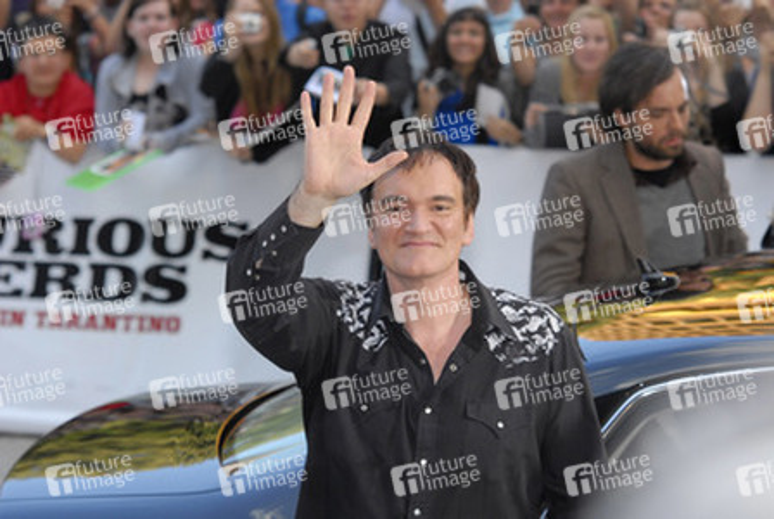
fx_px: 2971
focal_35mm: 138
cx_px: 387
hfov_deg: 14.8
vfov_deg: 10.0
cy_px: 260
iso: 400
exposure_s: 1/400
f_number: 4.5
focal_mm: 92
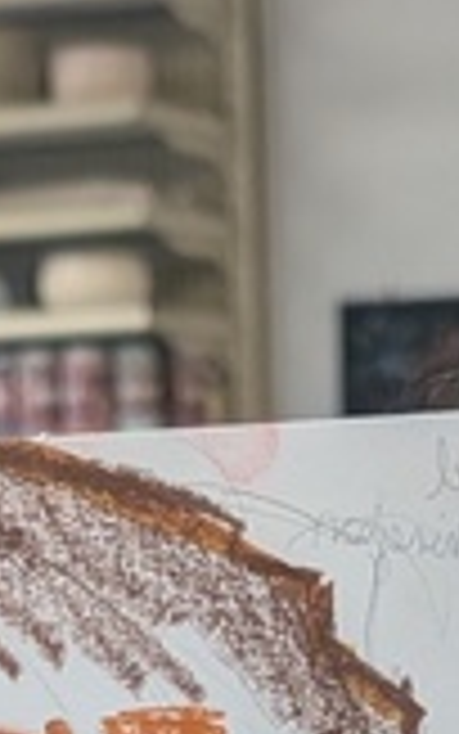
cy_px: 1477
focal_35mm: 160
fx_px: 3200
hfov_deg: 8.2
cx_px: 304
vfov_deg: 11.7
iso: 168
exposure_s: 1/120
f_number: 1.68
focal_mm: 6.9
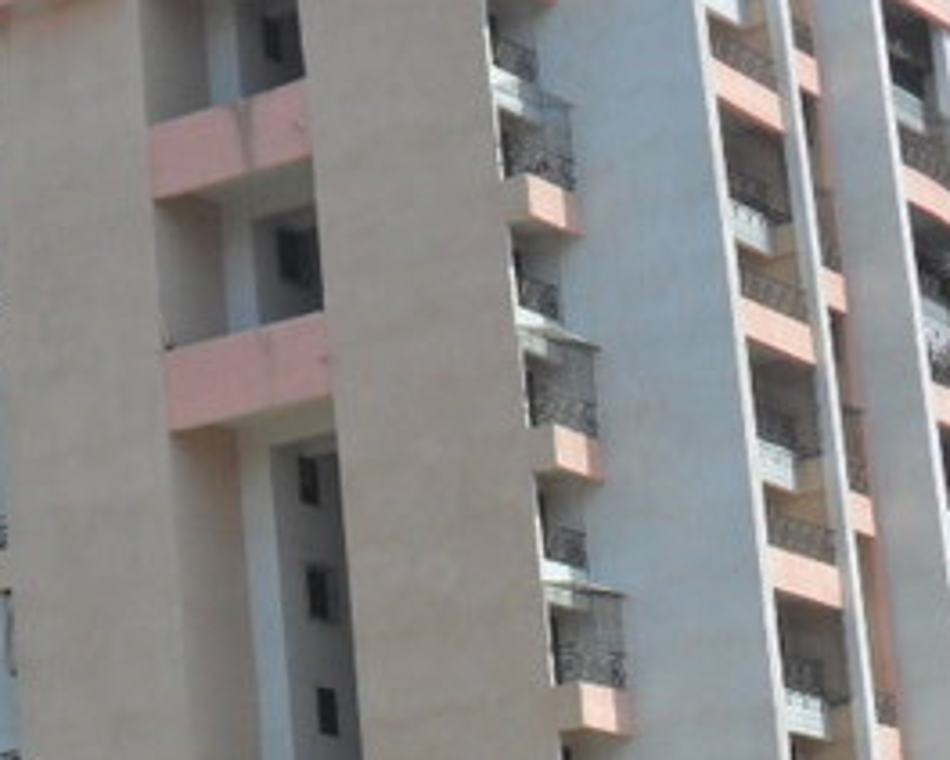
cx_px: 40
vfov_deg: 11.9
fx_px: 3654
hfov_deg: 14.6
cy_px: 357
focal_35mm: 130
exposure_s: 1/750
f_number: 4.5
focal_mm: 7.8
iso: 100
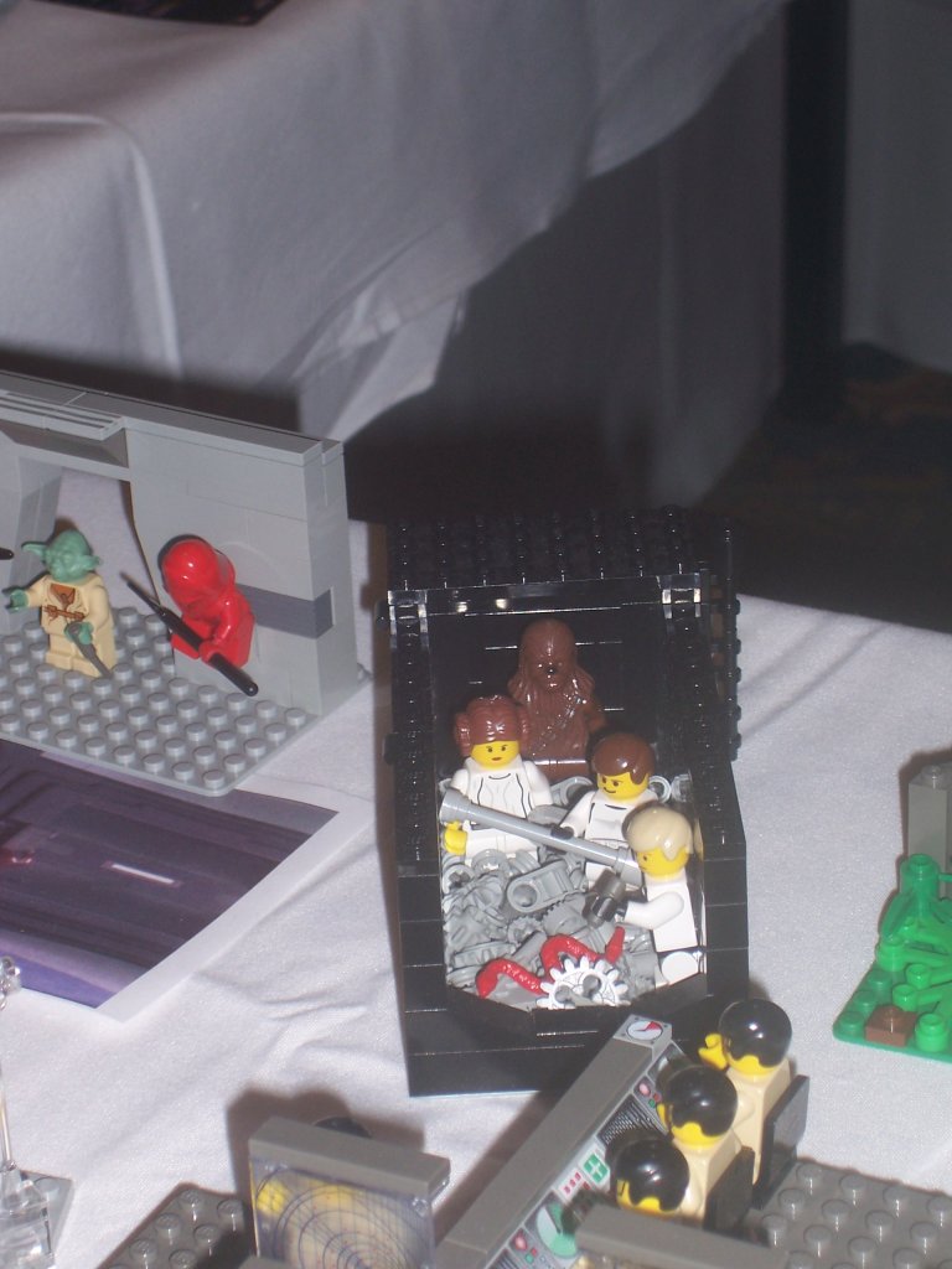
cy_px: 634
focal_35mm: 102
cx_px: 476
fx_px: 3740
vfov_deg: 19.3
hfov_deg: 14.5
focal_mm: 16.8
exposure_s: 1/90
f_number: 4.6
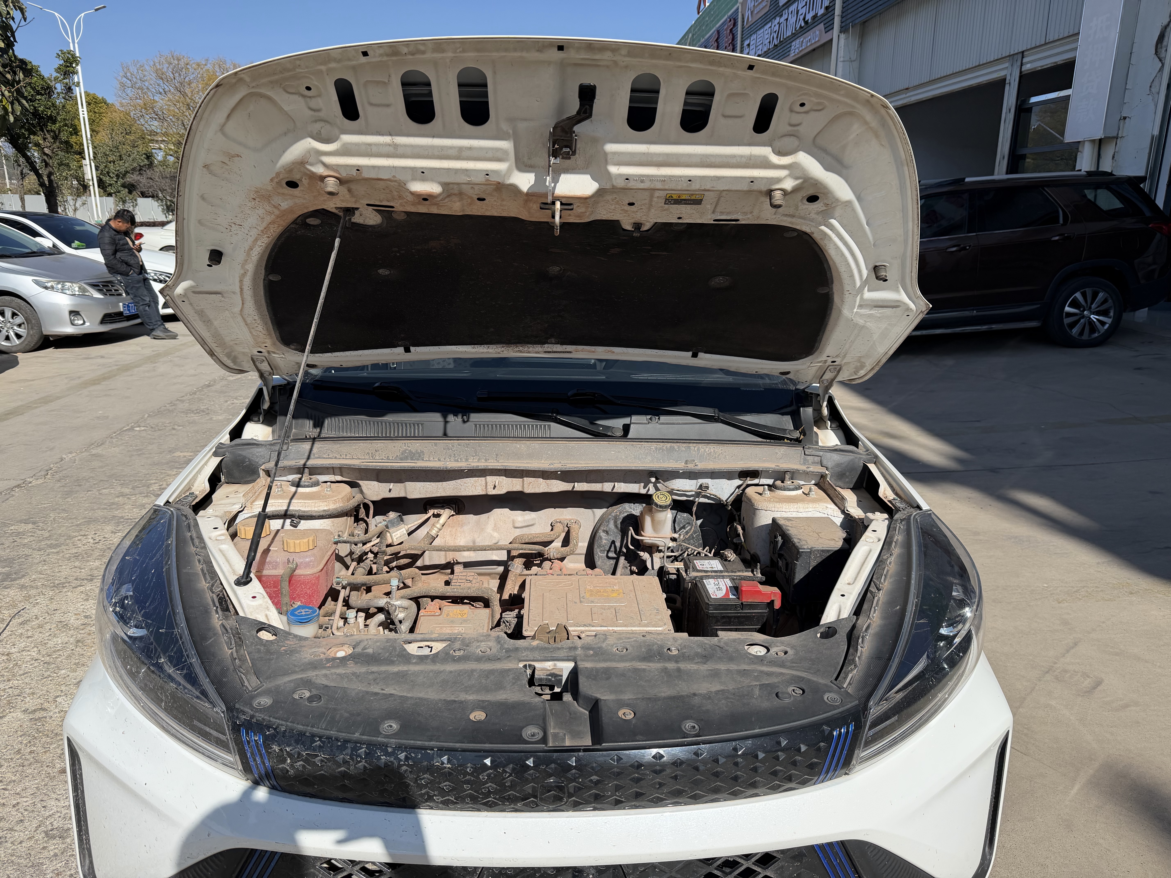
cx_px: 586
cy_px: 439
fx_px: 812
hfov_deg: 71.6
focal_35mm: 24
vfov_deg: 56.8
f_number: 1.78
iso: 100
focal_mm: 6.76
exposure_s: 1/6173
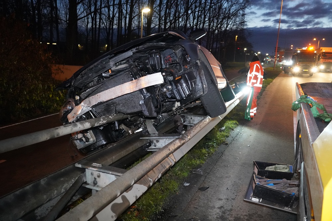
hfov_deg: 61.9
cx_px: 166
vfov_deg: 43.6
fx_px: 277
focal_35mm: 30
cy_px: 110
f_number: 4
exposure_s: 1/60
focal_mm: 30
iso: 12800
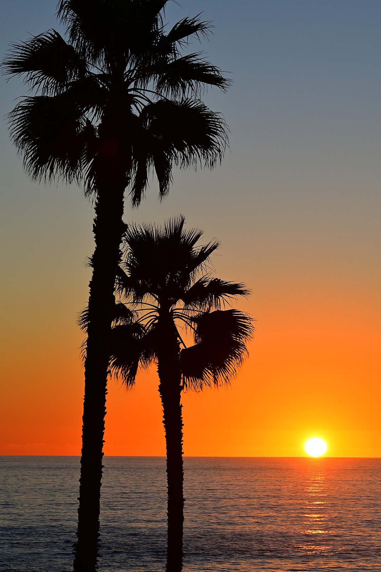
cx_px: 194
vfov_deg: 15.8
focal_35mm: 130
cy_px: 275
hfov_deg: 10.5
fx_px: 2067
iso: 100
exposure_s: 1/125
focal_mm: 116
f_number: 13
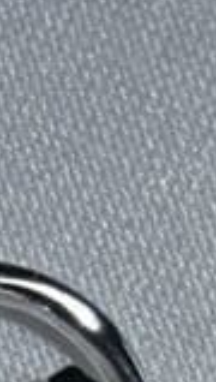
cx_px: -163
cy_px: 481
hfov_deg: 3.3
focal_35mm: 364
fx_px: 3689
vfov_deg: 5.9
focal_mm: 5.96
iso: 32
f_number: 1.6
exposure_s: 1/1667
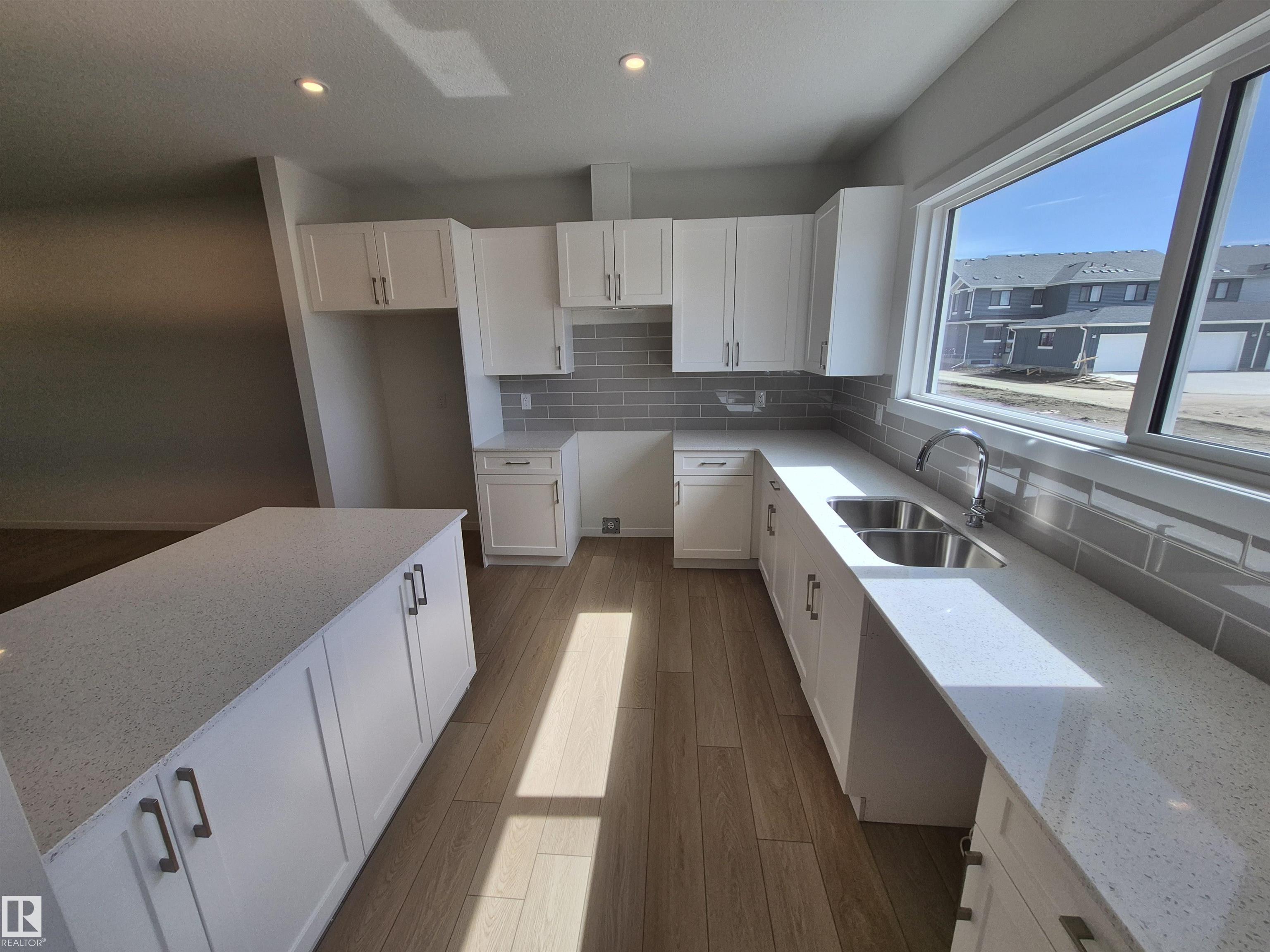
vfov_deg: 89.9
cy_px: 476
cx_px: 635
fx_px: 477
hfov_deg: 106.2
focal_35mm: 13
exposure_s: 1/782
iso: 50
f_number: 2.2
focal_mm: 1.74
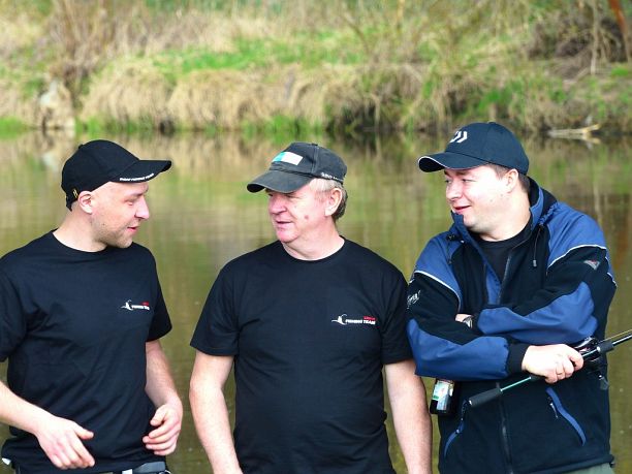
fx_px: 6043
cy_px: 237
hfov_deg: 6.0
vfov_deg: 4.5
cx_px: 316
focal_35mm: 331
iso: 100
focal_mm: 59.5
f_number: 3.2
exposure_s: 1/125
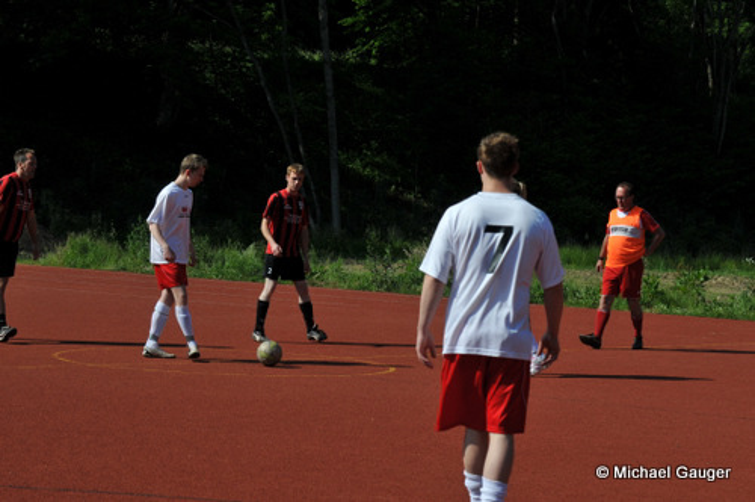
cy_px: 251
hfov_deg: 19.5
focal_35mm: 105
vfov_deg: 13.0
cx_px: 378
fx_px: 2199
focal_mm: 70
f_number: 8
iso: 250
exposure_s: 1/1250
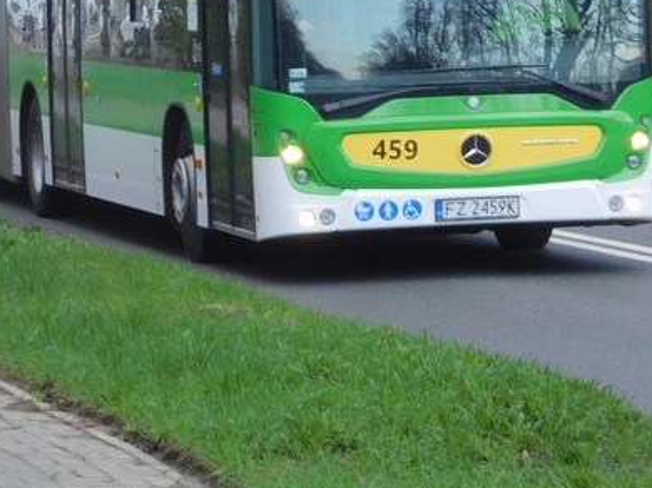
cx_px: 450
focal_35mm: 231
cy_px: -46
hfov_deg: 8.6
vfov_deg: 6.4
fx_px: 4348
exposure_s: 1/250
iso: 200
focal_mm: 17.8
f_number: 4.8
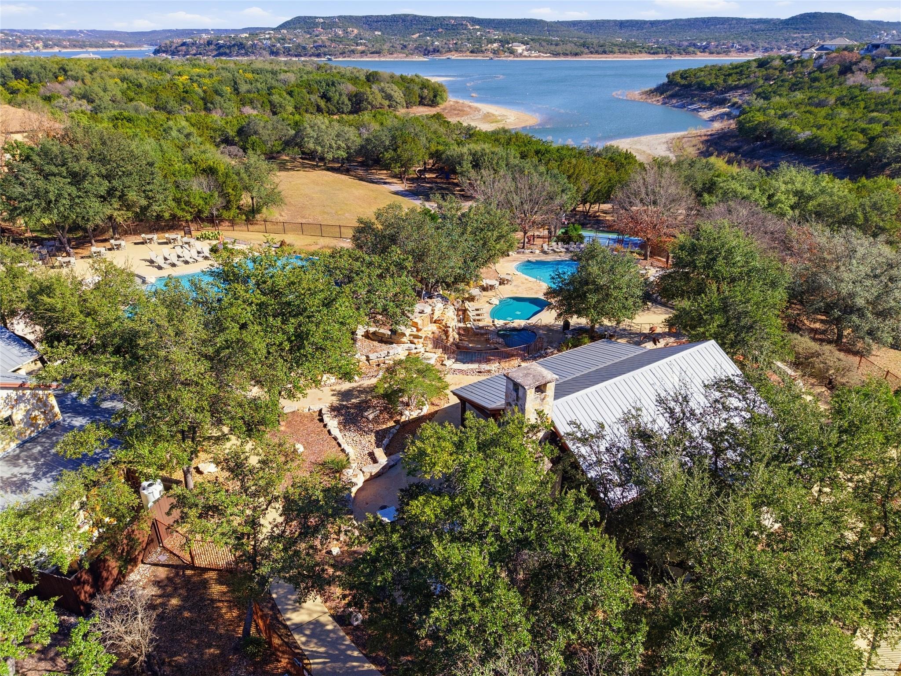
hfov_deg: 71.6
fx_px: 625
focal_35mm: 24
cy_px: 338
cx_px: 450
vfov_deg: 56.8
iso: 170
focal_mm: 8.7
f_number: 1.8
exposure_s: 1/250
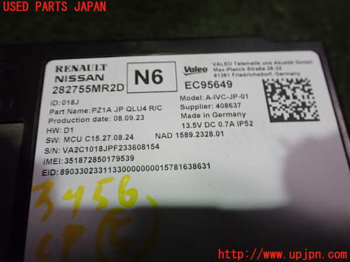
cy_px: 131
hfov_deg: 60.0
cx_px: 175
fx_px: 303
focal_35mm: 30
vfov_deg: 46.8
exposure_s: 1/125
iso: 800
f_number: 2.3
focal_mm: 5.4
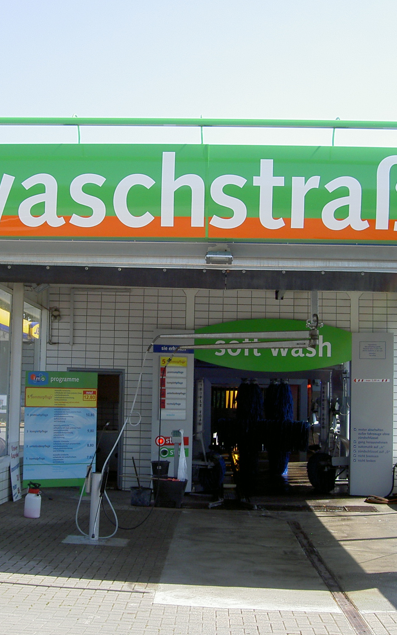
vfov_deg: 36.3
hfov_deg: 23.1
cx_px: 157
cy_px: 322
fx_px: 969
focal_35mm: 56
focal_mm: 8
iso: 100
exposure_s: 1/250
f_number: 4.7
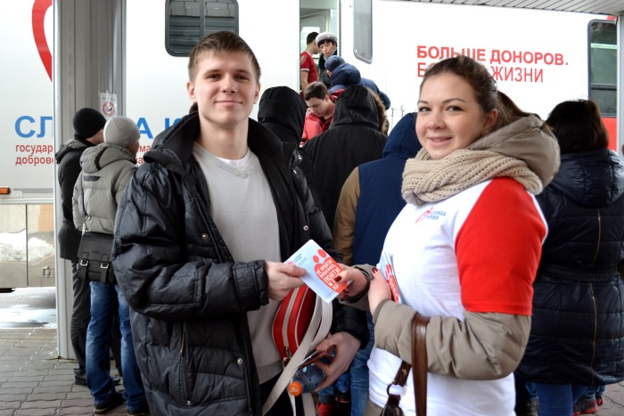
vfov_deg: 40.0
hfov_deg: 57.2
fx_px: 572
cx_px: 312
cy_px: 208
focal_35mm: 33
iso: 400
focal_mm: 22
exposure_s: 1/60
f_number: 3.8
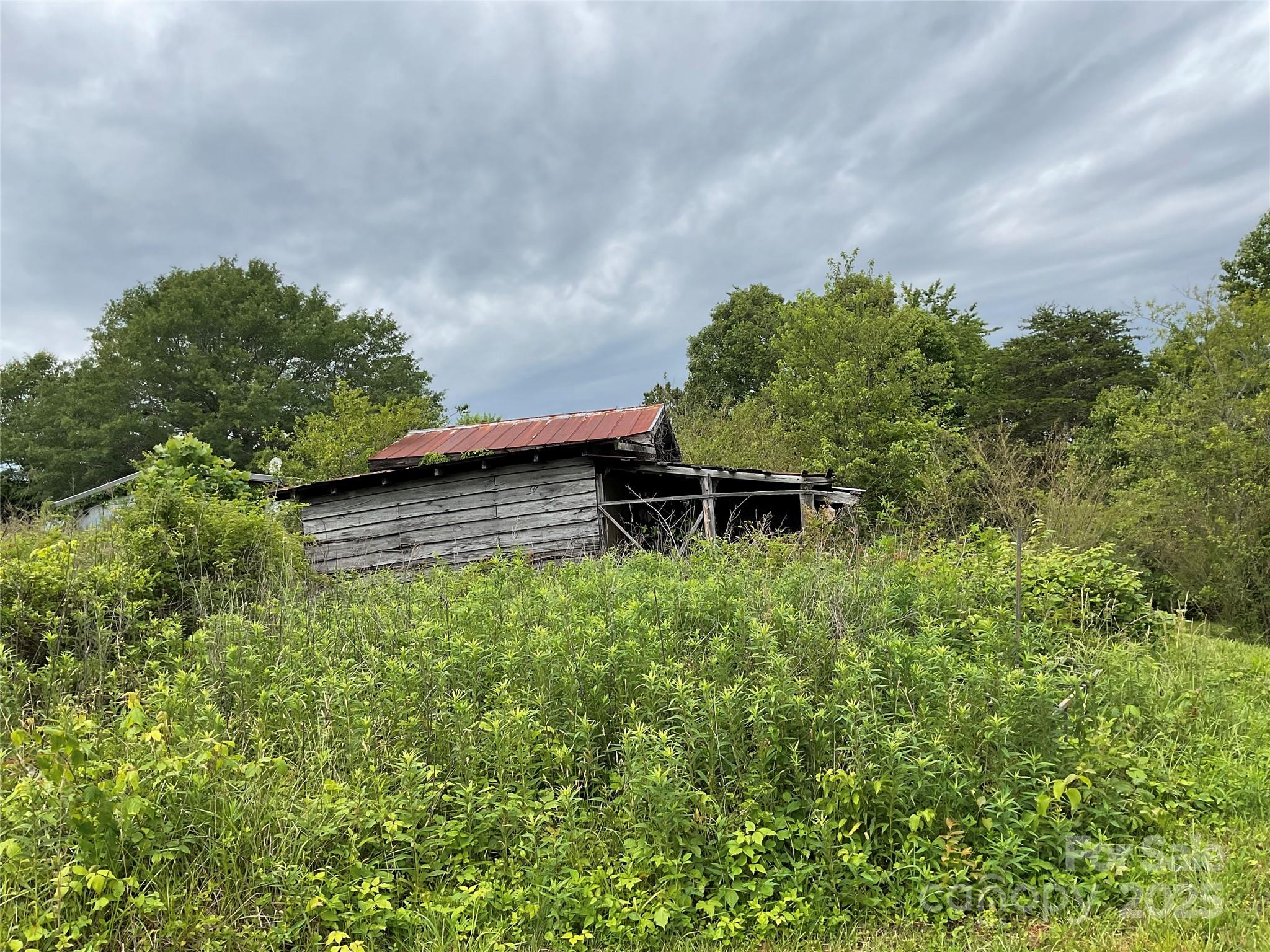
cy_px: 476
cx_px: 635
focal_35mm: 29
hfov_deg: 61.7
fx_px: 1064
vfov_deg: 48.2
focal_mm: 3
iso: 16
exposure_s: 1/1848
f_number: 1.8
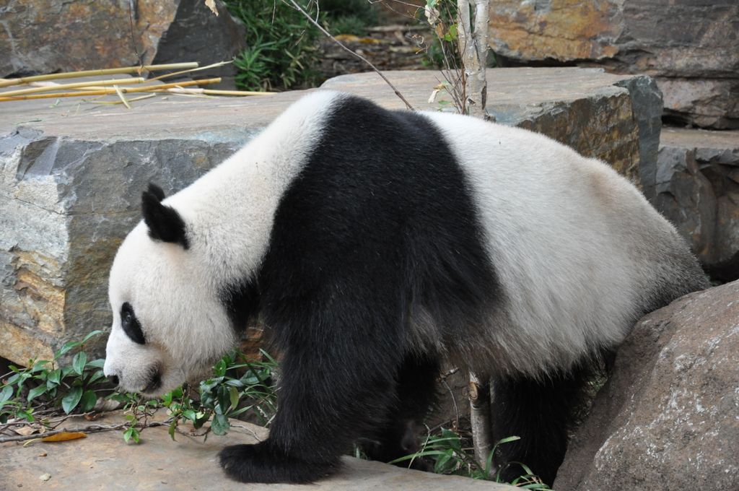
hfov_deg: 13.1
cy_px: 246
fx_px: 3229
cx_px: 370
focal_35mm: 158
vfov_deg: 8.7
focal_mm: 105
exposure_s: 1/320
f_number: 5.6
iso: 1600
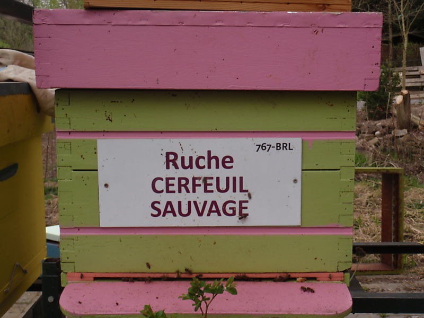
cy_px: 159
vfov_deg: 30.3
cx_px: 212
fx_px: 588
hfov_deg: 39.7
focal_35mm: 48
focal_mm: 8.69
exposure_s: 1/100
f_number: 4.2
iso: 64
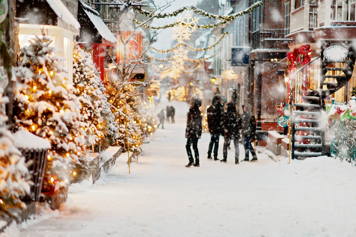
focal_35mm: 85
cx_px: 178
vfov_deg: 16.1
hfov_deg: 23.9
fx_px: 840
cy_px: 118
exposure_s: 1/125
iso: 320
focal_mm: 85
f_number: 1.4
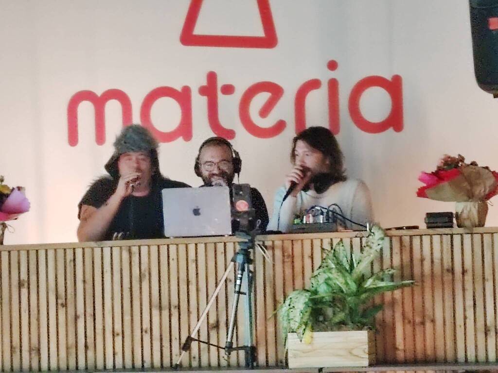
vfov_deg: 10.5
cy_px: 186
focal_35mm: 141
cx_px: 249
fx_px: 2028
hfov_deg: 14.0
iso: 2000
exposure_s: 1/33
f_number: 1.9
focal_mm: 6.12
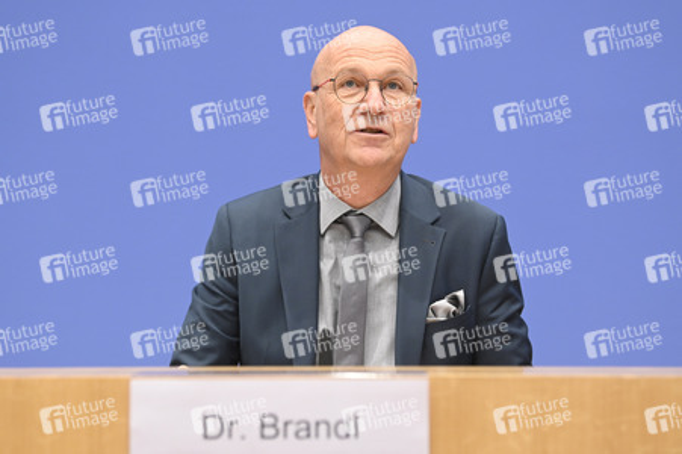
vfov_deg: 15.9
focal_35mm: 86
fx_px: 1628
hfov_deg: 23.7
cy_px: 227
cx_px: 341
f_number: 4.5
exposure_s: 1/320
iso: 2500
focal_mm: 86
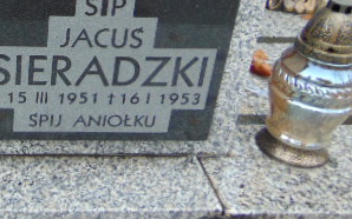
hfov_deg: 33.2
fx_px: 547
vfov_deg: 22.3
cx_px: 14
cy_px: 35
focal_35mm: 57
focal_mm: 4.5
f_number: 3
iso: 80
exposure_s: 1/80
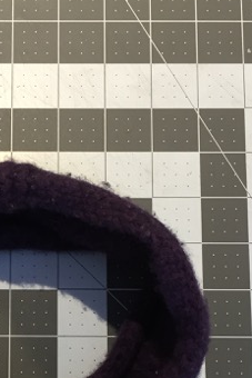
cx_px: 27
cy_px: 357
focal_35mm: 71
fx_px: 745
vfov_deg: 27.2
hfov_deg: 18.9
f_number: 2.2
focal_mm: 4.15
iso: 64
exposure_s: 1/30
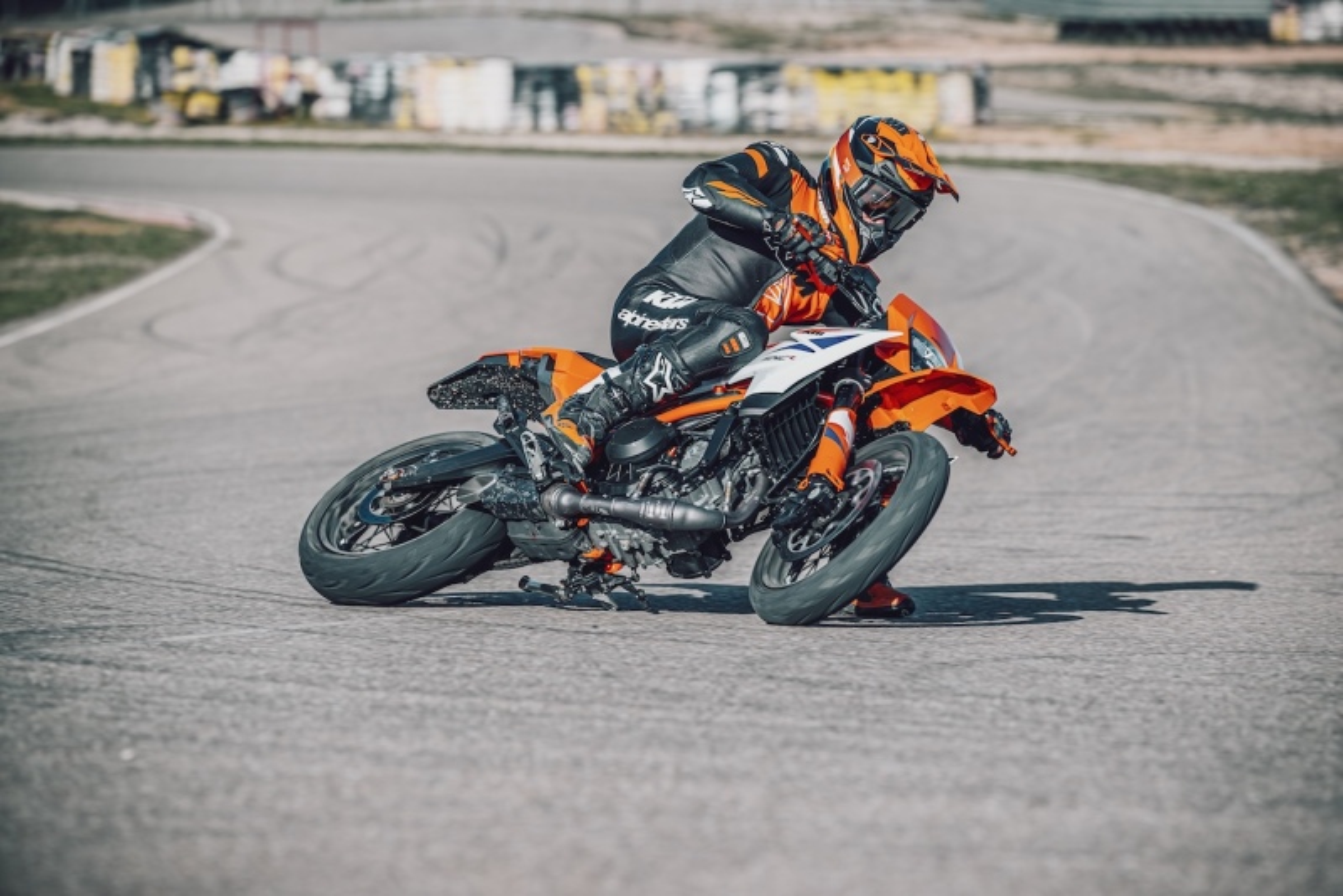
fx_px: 7463
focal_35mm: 200
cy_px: 448
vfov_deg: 6.9
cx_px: 672
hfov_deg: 10.3
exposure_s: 1/400
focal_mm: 200
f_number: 5
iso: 40
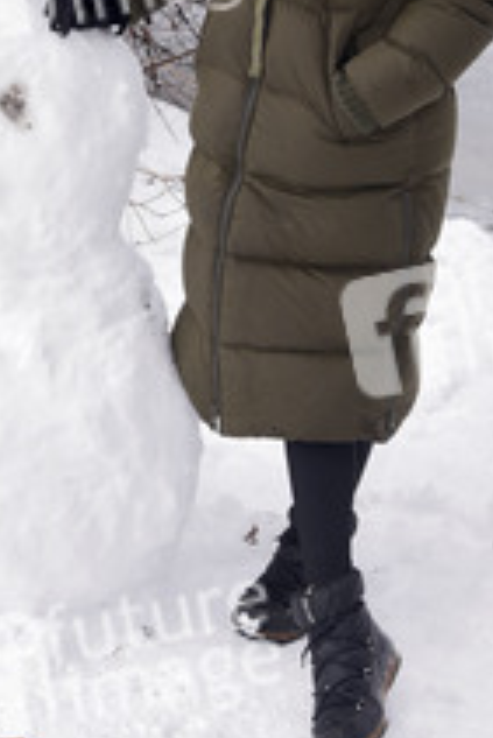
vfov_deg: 23.0
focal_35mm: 87
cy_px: 140
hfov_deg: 15.7
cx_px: 203
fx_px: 1784
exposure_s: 1/160
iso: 500
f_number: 10
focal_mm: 46
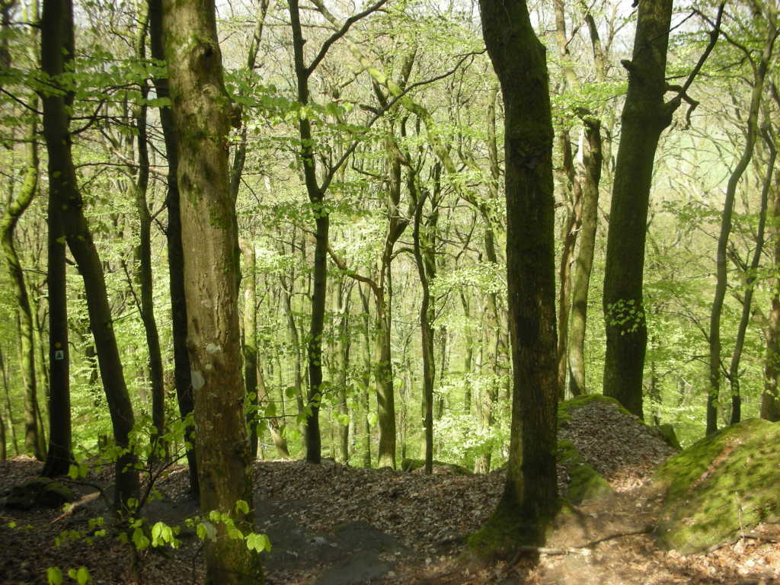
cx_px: 390
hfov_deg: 52.6
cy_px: 292
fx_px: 789
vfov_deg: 40.7
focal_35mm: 35
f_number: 3
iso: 50
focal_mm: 5.8
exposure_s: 1/108
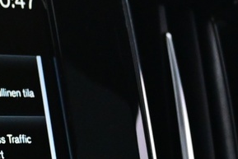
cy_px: 283
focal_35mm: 168
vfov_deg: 7.9
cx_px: -54
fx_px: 1111
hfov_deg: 11.9
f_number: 3.8
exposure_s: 1/30
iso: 2200
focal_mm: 20
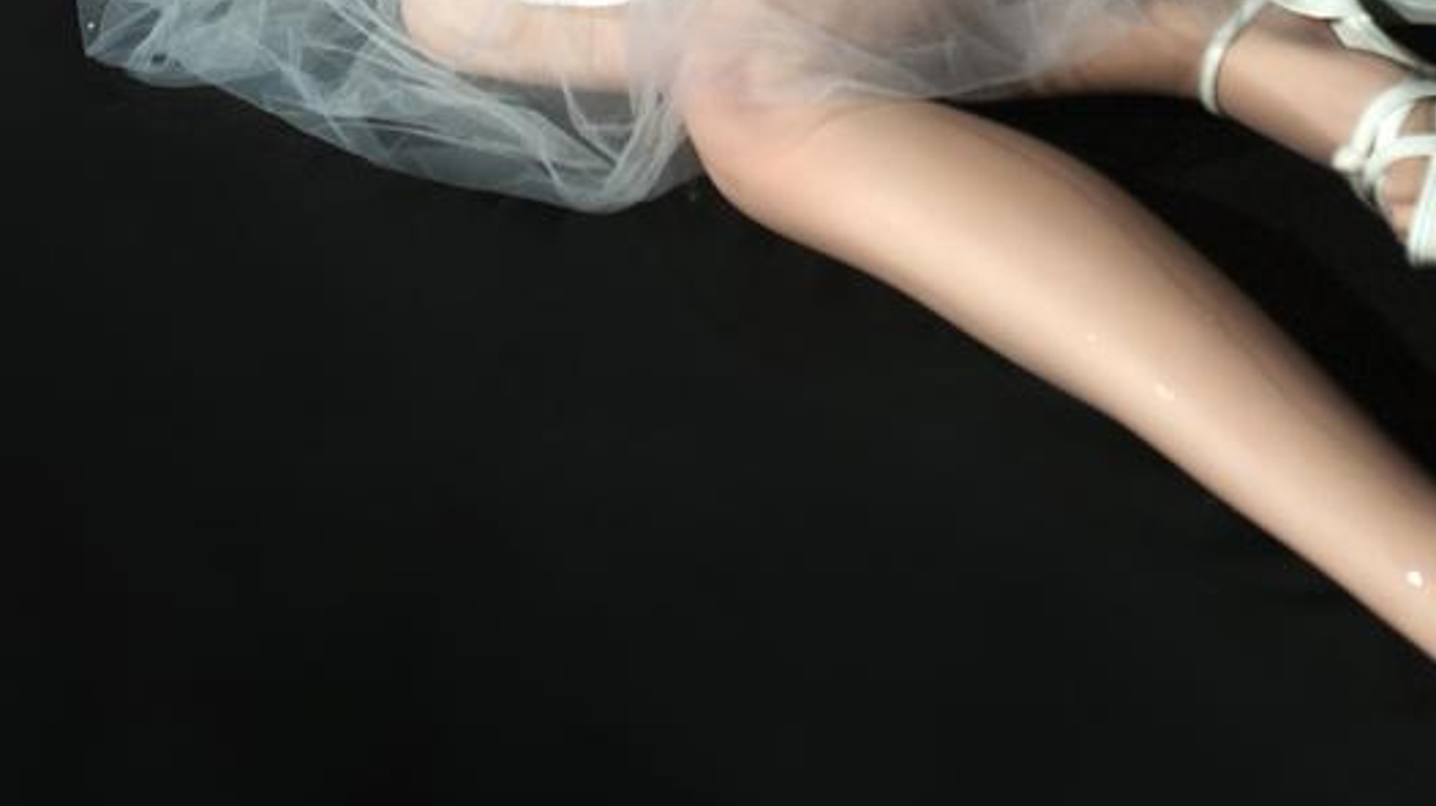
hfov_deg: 13.5
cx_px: 843
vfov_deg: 7.5
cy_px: -278
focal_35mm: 159
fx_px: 6052
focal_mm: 52
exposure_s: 1/40
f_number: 5
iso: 500
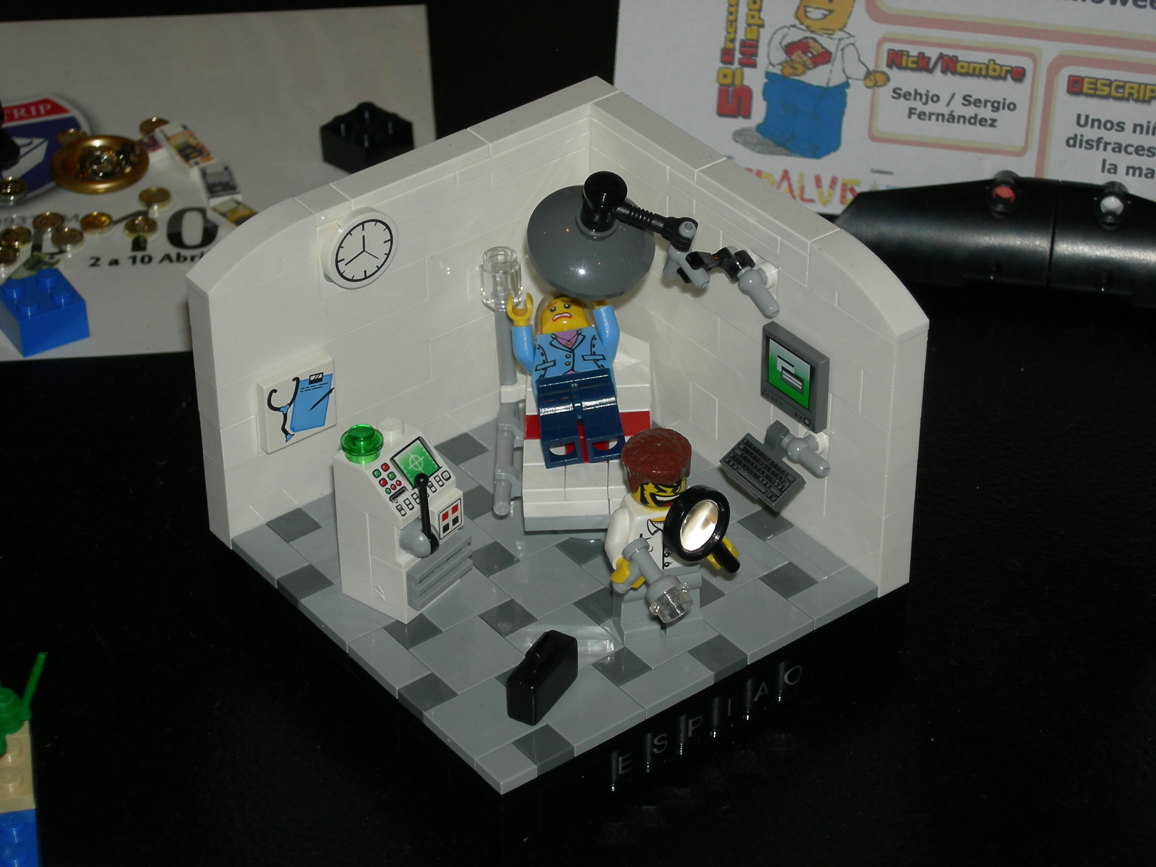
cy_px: 434
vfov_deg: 15.2
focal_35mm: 97
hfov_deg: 20.2
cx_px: 578
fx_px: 3239
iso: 64
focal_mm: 20.2
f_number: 4.4
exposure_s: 1/120
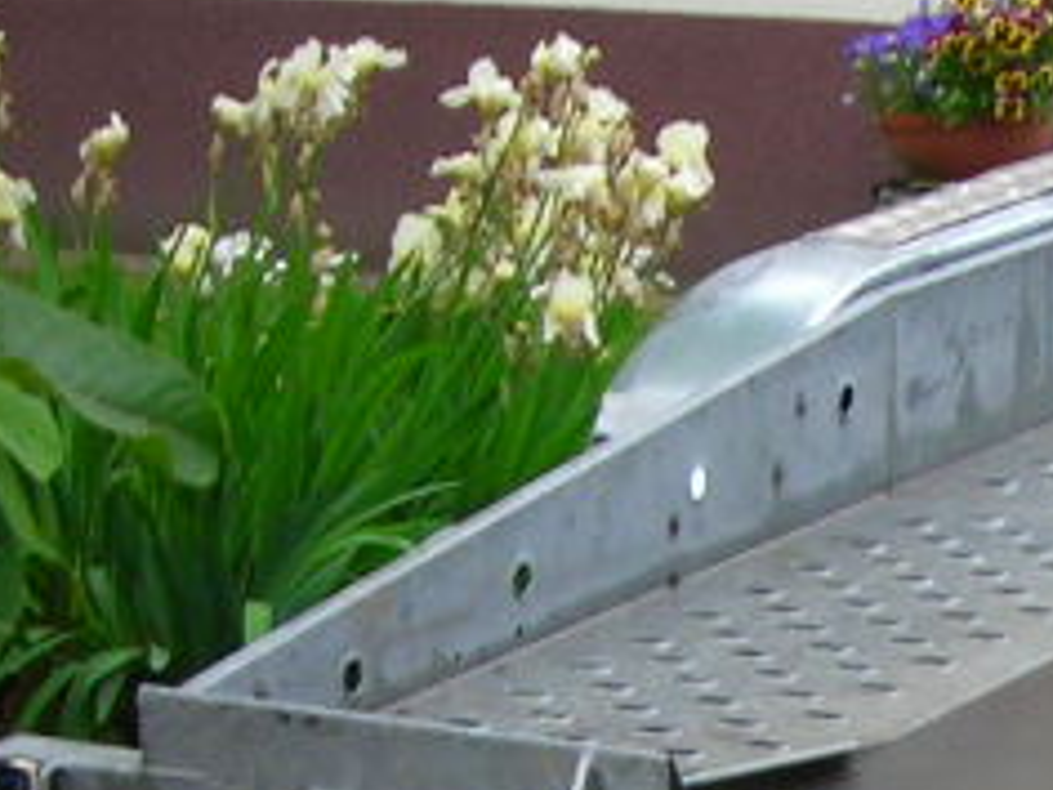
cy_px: 1285
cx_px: 1397
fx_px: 5019
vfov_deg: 8.7
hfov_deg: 11.6
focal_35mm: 165
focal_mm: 6.3
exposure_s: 1/73.5
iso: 70
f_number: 3.2
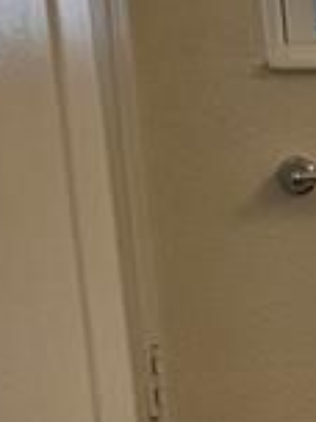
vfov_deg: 10.6
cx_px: 1117
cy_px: 572
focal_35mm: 182
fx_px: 2215
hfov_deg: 6.9
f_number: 1.7
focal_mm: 6.3
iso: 40
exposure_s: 1/120
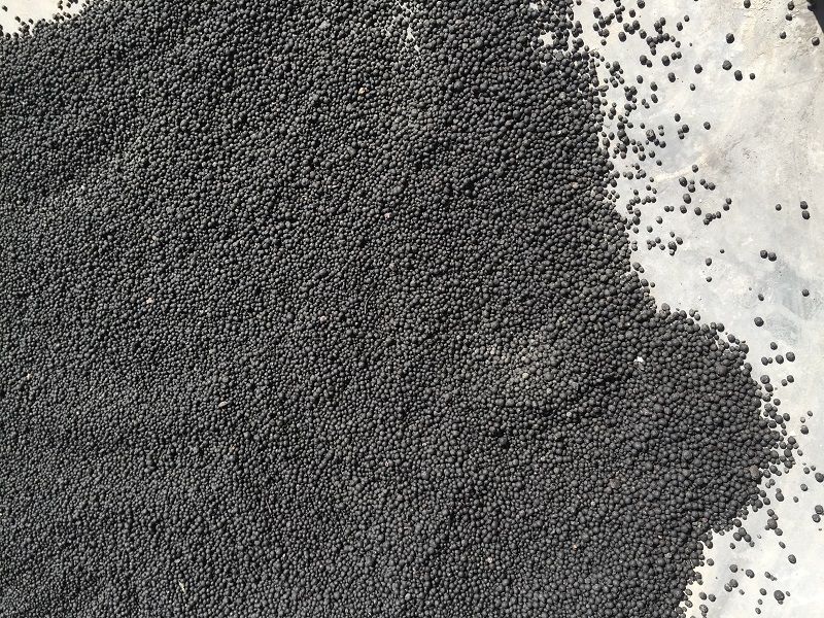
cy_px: 309
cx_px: 412
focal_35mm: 29
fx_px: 690
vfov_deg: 48.2
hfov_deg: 61.7
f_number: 2.2
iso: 32
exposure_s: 1/599
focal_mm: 4.15
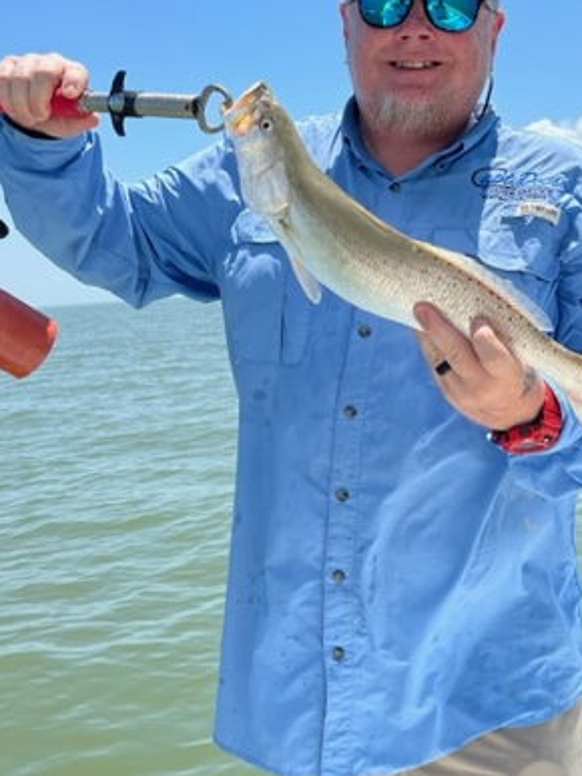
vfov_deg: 43.4
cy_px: 281
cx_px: 383
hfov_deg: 33.3
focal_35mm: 43
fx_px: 964
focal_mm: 5.1
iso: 32
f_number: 1.6
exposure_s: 1/4049
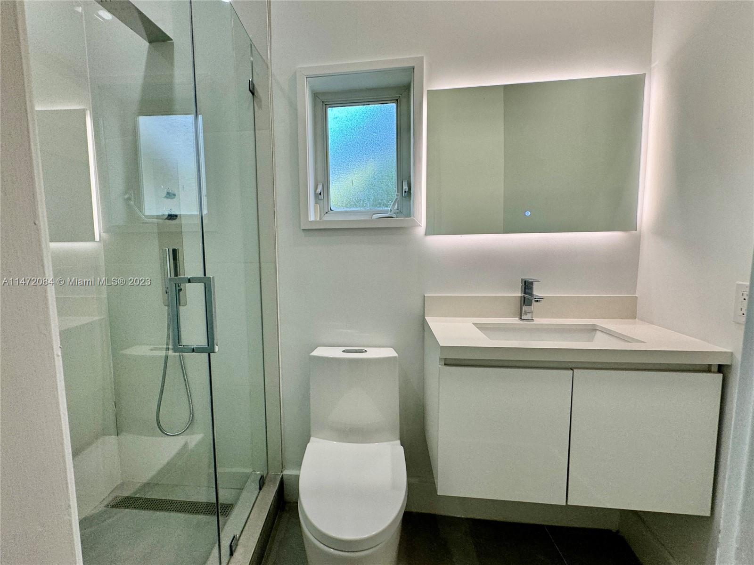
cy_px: 282
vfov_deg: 85.6
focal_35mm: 14
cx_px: 377
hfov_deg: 102.1
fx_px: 305
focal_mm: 2.22
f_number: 2.2
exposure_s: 1/120
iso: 125
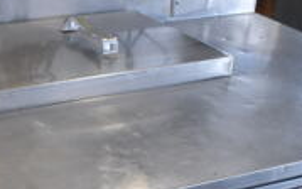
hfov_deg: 21.4
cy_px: 277
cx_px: 13
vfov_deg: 13.2
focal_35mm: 94
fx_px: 774
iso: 800
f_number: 3.5
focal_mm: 18
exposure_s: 1/125
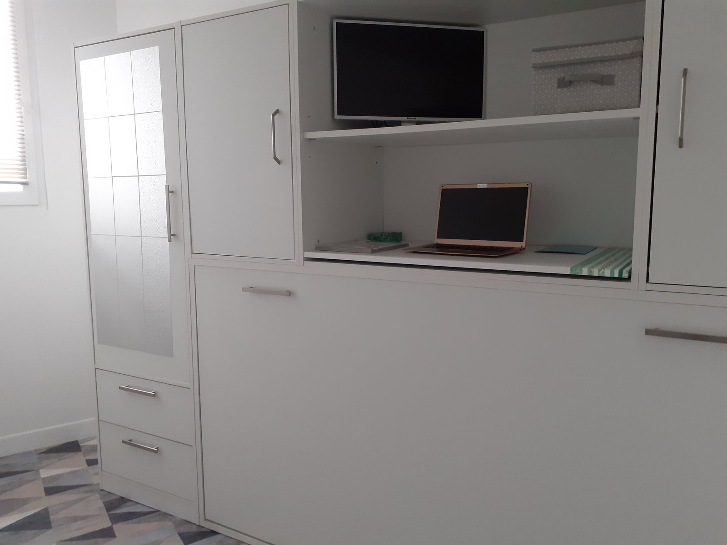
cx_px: 364
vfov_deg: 51.4
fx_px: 567
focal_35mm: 27
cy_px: 272
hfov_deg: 65.3
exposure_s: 1/60
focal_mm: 3.6
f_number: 1.9
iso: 200
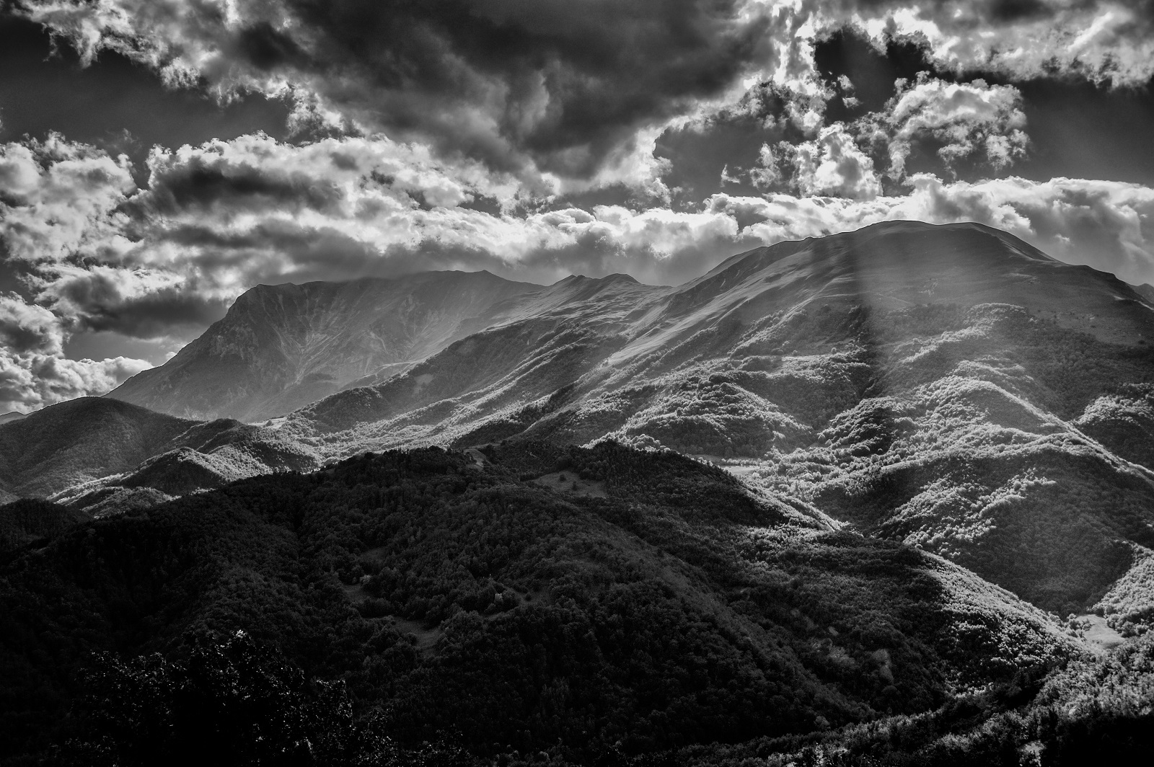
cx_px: 577
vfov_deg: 33.3
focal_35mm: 40
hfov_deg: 48.5
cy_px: 384
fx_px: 1281
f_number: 7.1
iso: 200
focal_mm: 40
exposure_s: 1/1600
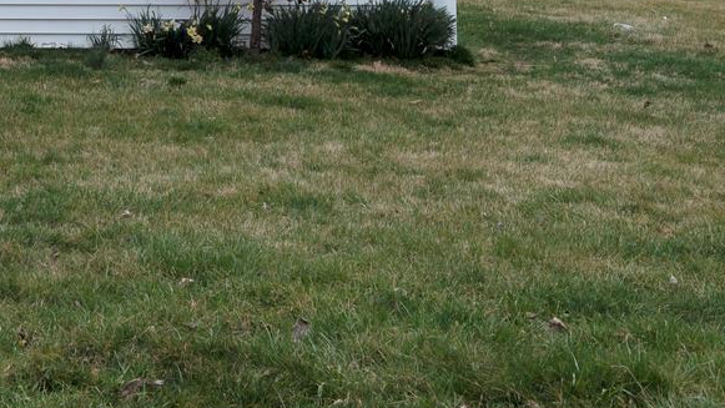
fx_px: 1846
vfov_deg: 12.0
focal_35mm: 96
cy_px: -203
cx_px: -482
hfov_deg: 18.5
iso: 200
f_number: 11
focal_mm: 26
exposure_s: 1/125
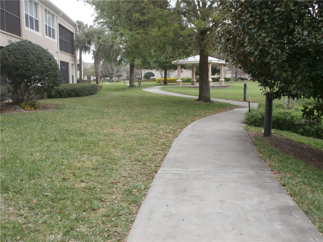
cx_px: 162
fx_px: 355
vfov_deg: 37.7
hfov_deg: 49.0
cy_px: 121
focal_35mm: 38
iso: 100
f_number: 3.9
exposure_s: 1/200
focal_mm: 6.67
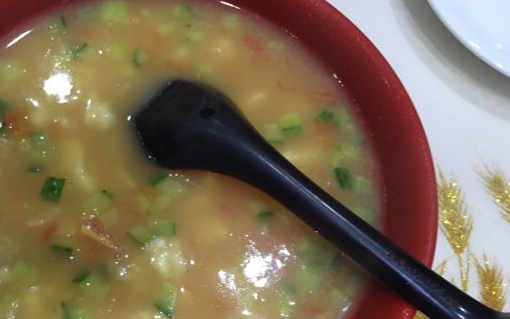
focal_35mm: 42
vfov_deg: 30.4
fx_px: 584
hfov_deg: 46.6
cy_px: 201
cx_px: 177
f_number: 2.2
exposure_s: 1/33
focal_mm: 4.15
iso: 125
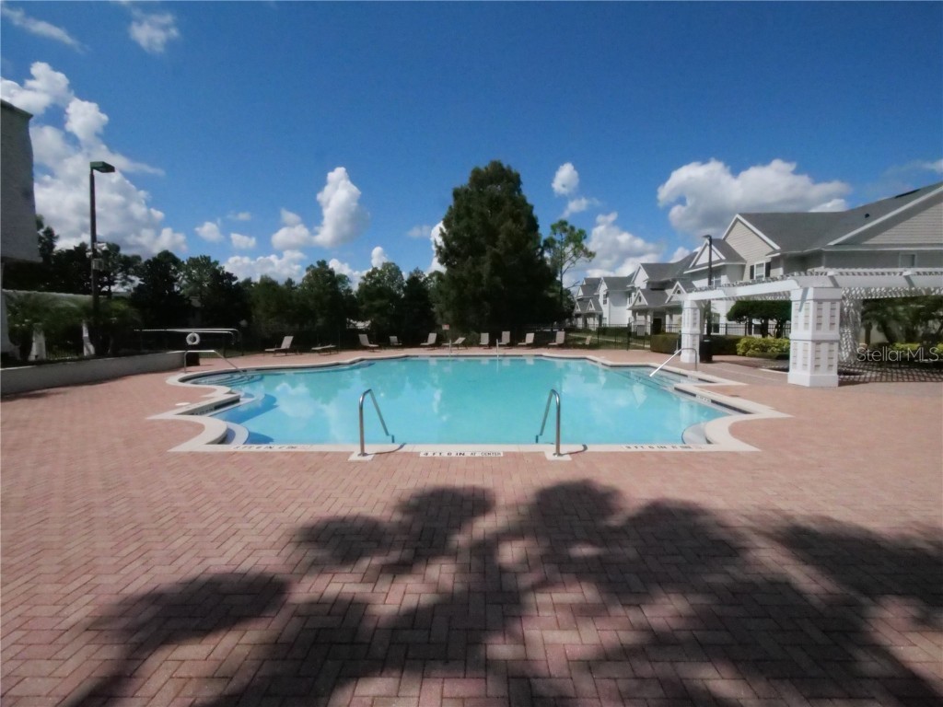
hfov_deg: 102.1
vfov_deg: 85.7
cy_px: 354
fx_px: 381
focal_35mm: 14
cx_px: 472
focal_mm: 7
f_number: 22
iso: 12800
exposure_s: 1/8000
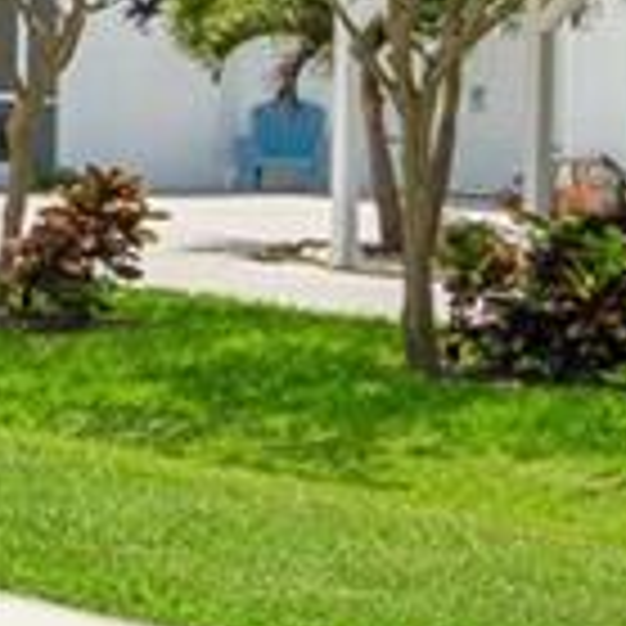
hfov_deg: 6.4
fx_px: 3212
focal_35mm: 157
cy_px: -9
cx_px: -2477
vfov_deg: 11.0
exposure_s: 1/250
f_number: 10
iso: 100
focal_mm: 16
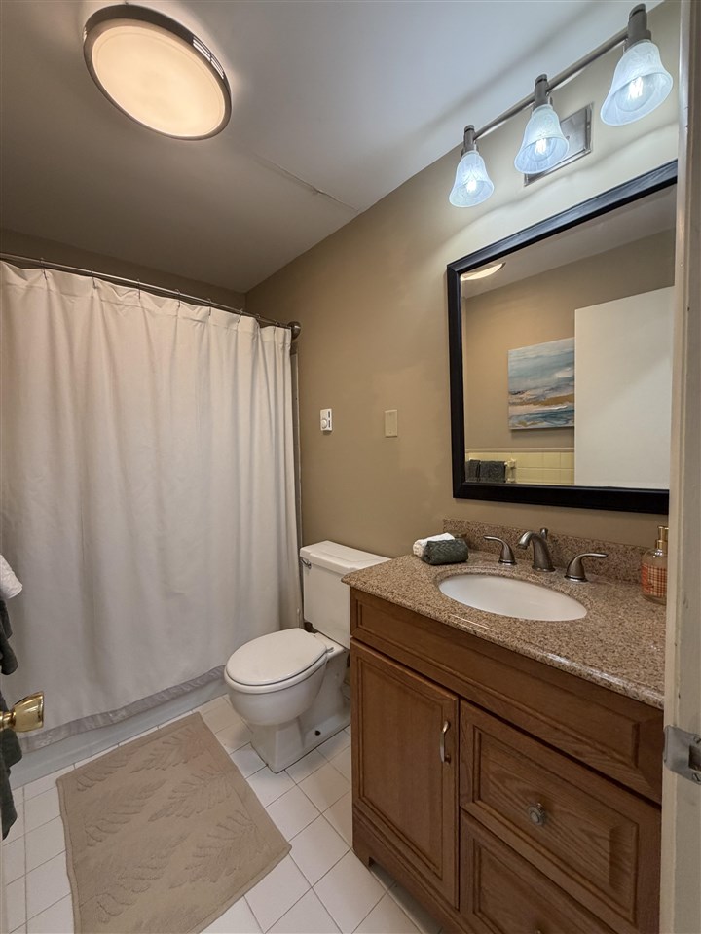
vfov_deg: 102.1
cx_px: 350
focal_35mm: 14
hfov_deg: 85.7
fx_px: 378
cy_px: 467
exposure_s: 1/120
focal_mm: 2.22
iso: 160
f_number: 2.2
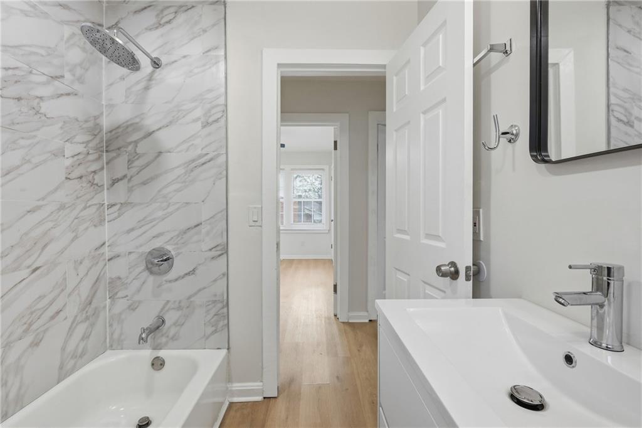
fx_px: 267
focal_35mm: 15
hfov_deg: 100.4
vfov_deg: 77.3
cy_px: 214
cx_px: 321
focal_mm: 10
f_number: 9
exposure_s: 1/52
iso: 250
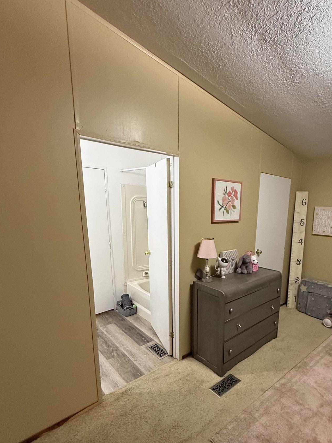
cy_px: 258
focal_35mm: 19
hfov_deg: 67.0
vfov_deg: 84.0
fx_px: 243
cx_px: 218
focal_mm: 2.22
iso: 500
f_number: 2.2
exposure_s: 1/60
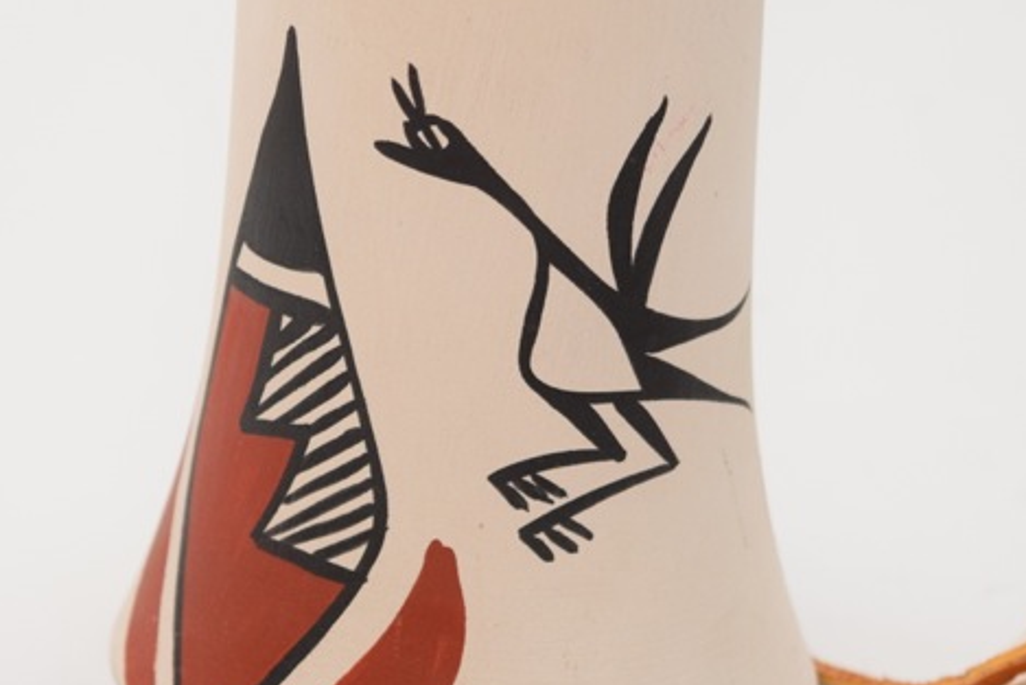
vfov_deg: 7.8
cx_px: 394
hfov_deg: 11.7
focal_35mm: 176
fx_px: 5019
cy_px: 251
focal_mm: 55
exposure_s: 1/80
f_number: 5.6
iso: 800
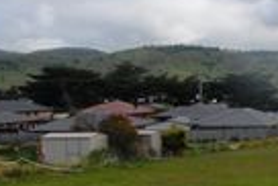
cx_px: 354
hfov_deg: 20.2
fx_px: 719
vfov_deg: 14.5
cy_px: 193
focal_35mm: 93
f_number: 9
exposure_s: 1/320
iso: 250
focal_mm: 18
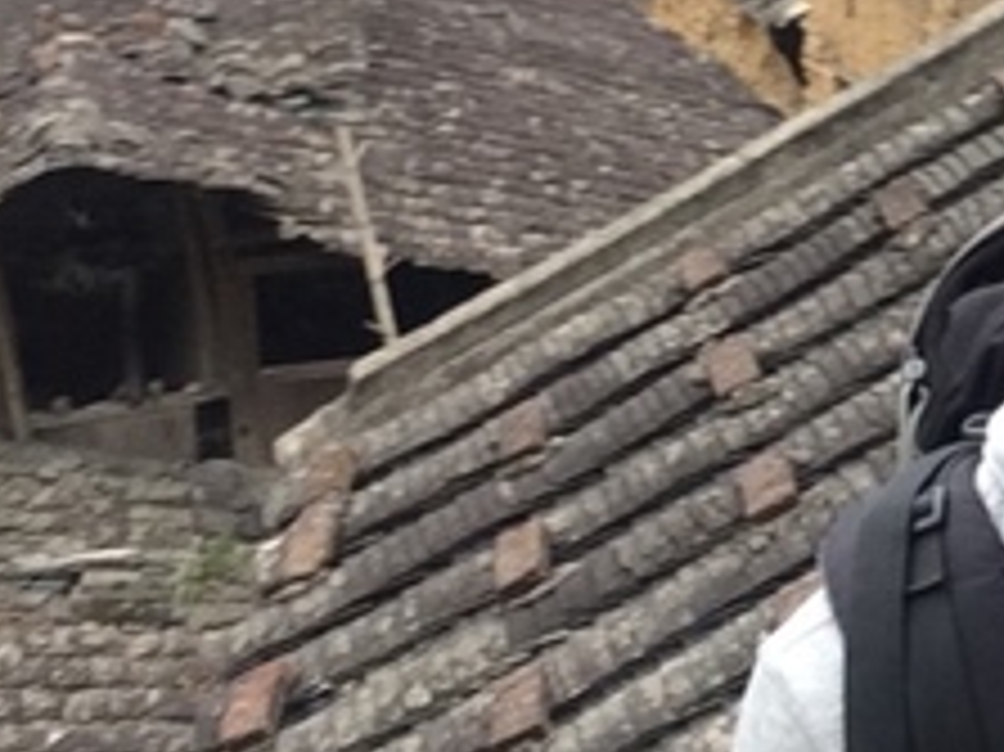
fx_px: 2319
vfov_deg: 18.1
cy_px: 47
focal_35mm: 80
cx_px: 1209
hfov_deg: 22.5
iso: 50
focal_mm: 2.15
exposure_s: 1/120
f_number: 2.4
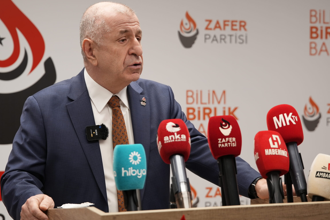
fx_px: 1073
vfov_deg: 11.7
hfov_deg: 17.5
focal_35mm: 117
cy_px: 102
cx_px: 149
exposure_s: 1/100
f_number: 2.8
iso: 200
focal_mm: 70
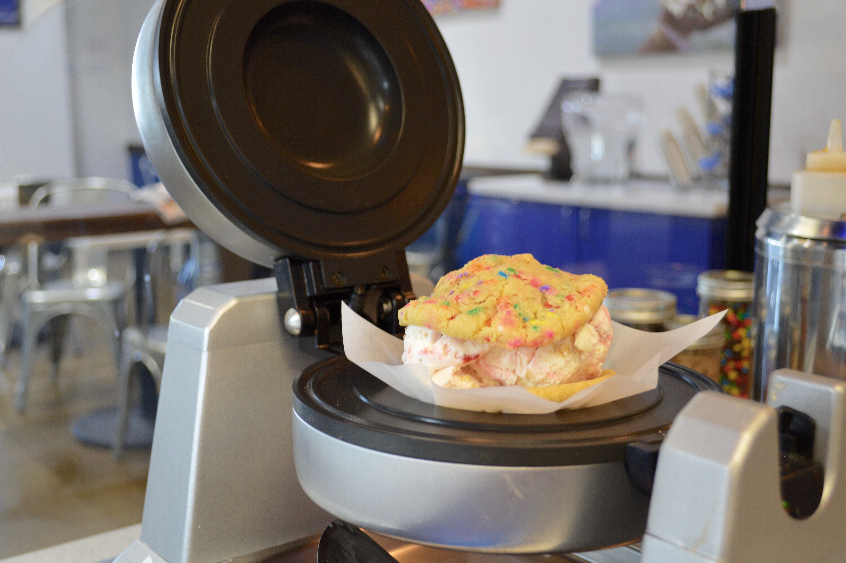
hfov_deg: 46.4
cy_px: 282
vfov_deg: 31.8
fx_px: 986
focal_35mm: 42
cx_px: 423
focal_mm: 28
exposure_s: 1/25
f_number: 4.5
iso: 400
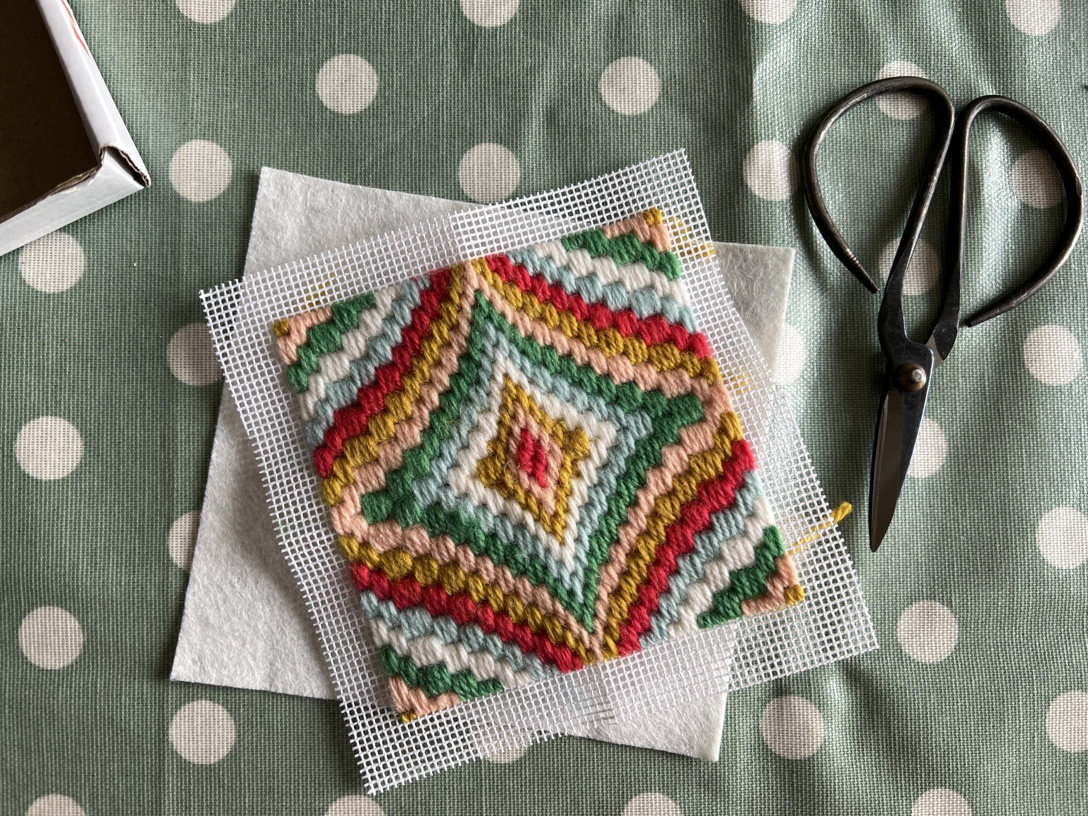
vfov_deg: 53.1
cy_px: 408
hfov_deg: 67.3
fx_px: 817
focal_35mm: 26
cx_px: 544
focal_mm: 5.7
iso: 40
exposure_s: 1/121
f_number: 1.5
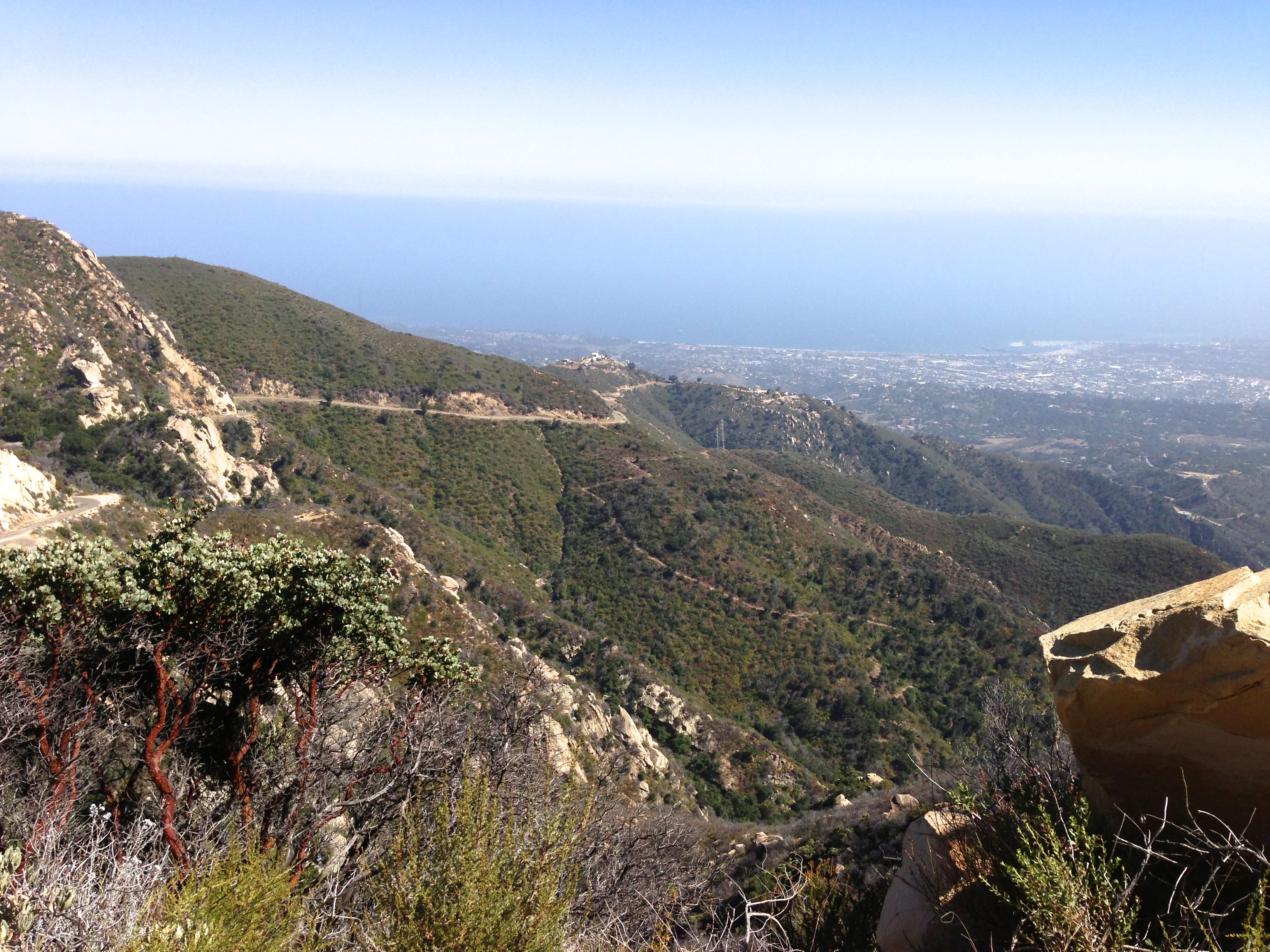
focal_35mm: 33
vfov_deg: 42.9
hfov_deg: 55.4
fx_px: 1211
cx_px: 635
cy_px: 476
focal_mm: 4.13
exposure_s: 1/1381
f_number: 2.4
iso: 50
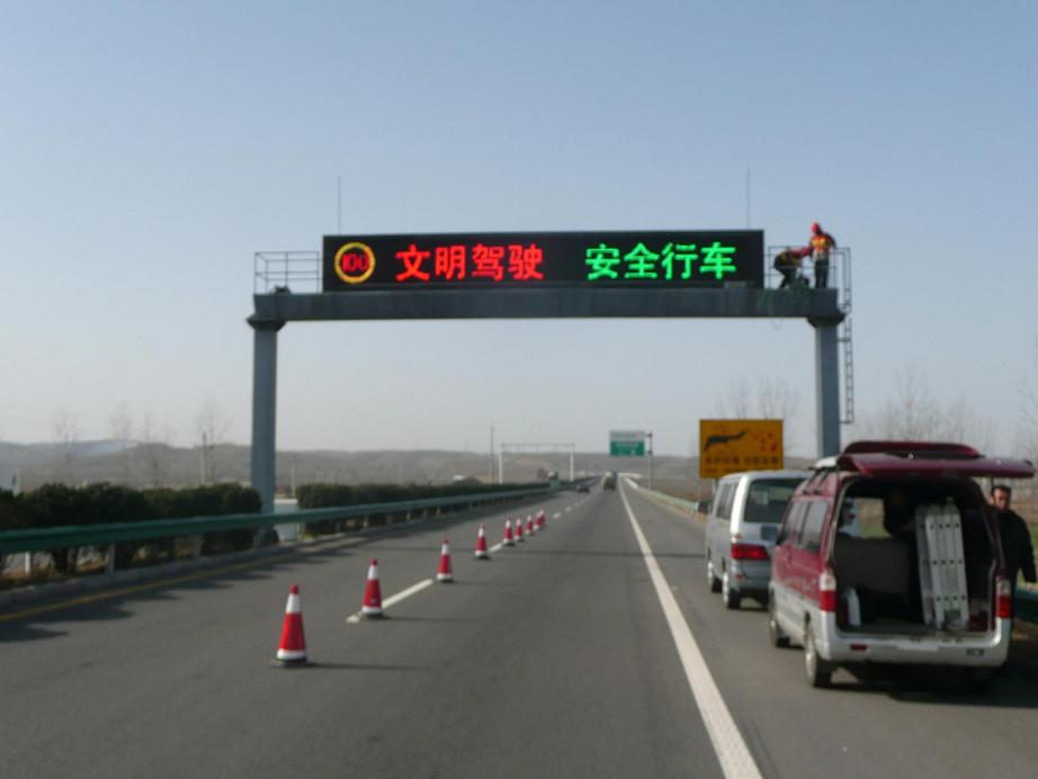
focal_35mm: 40
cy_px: 390
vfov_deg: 36.0
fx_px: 1200
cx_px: 519
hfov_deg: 46.8
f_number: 3.9
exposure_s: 1/800
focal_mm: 6.5
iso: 100
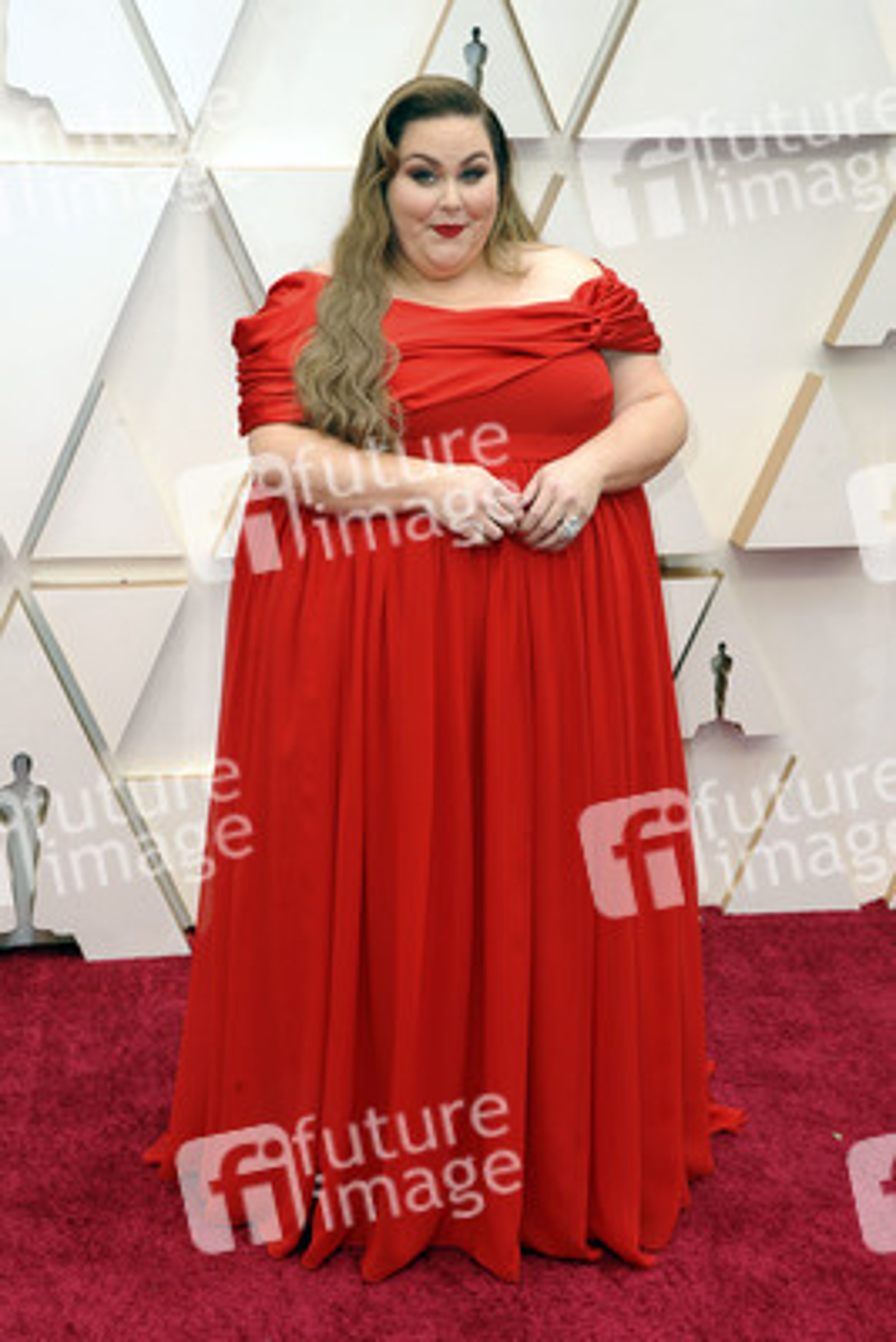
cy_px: 671
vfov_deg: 32.4
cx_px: 448
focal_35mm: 62
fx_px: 2312
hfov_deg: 21.9
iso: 800
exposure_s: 1/200
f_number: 8
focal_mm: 62
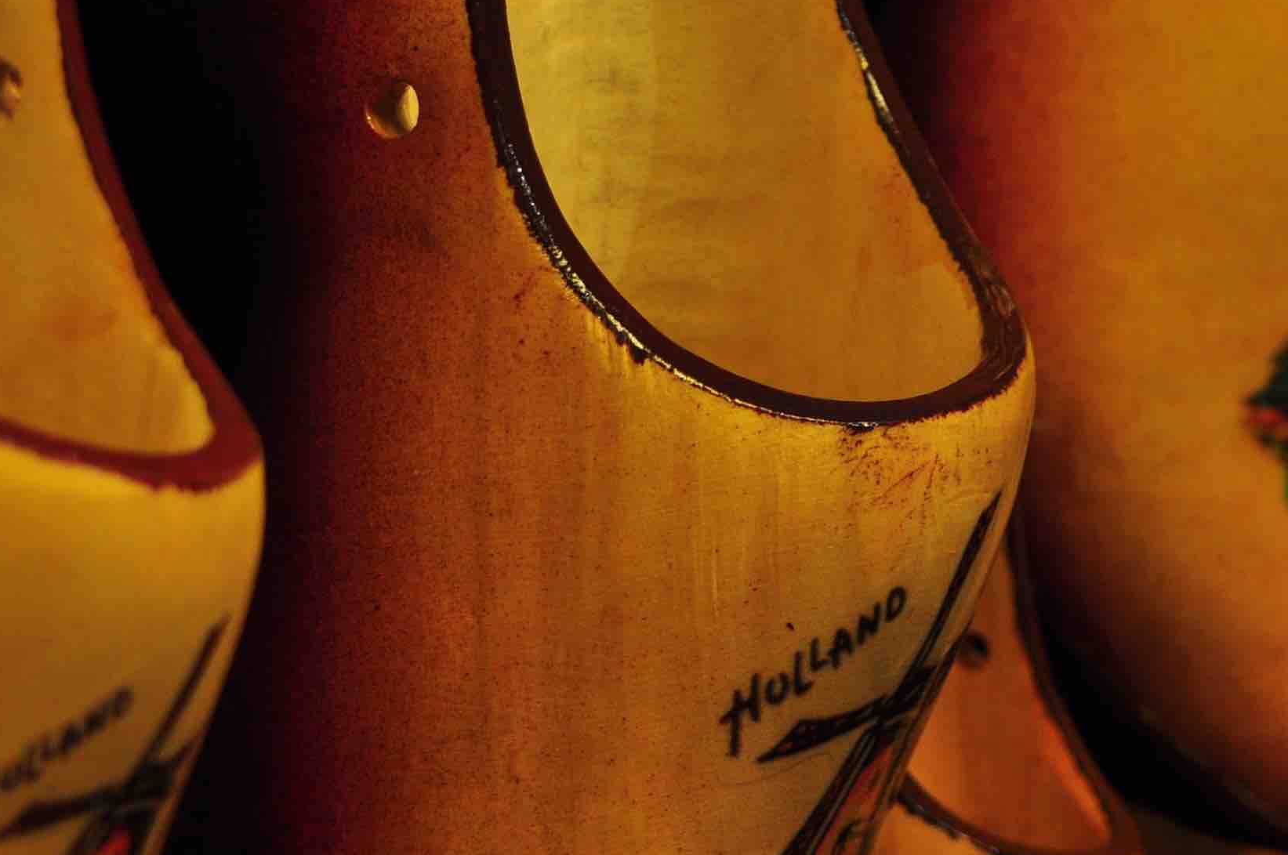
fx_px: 7693
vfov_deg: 6.4
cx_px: 573
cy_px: 322
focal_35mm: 215
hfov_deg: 9.6
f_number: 5
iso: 200
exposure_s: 1/25
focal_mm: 55
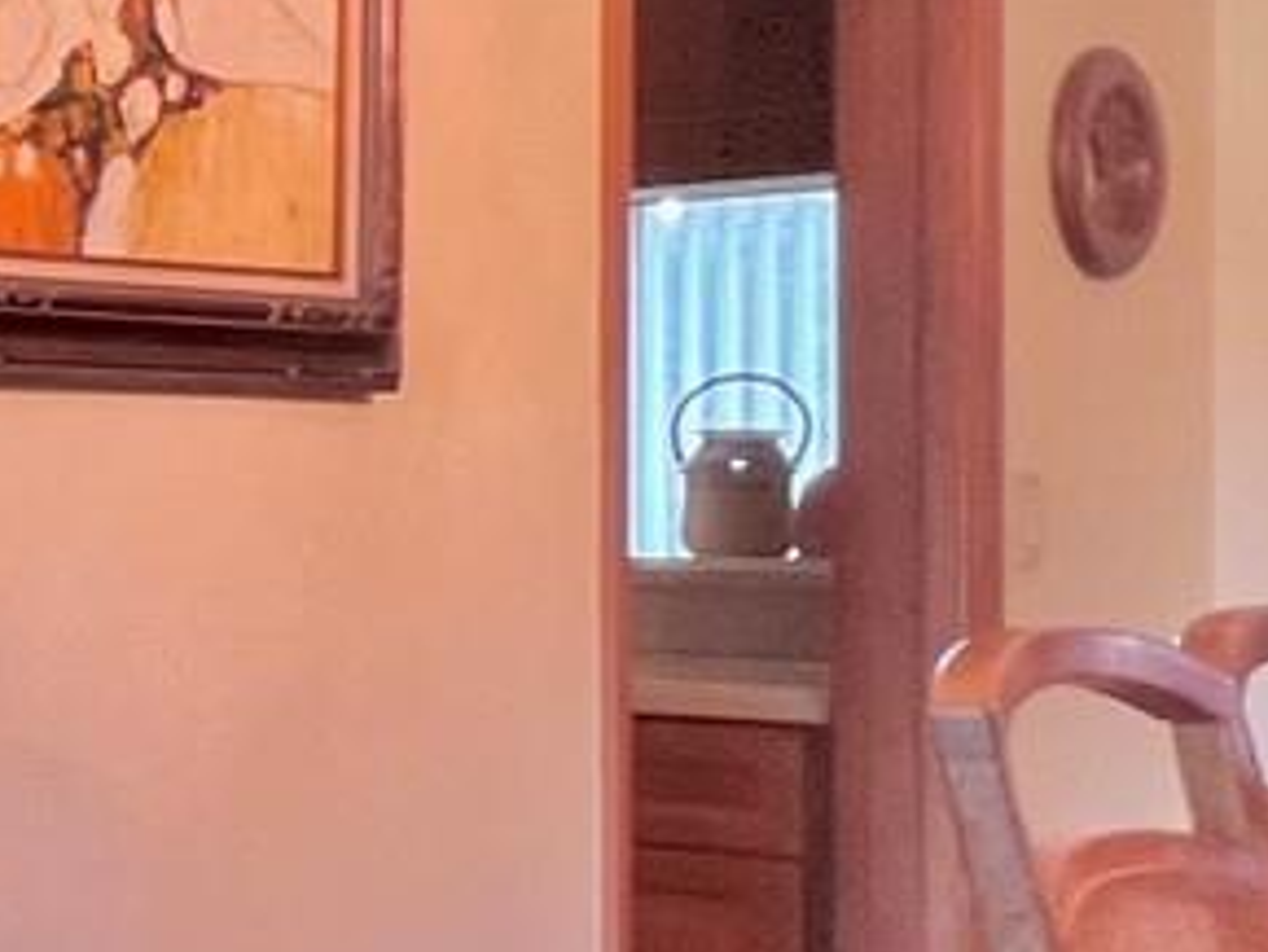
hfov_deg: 16.6
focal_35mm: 72
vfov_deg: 20.5
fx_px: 2638
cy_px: 474
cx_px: -1522
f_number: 1.8
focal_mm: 1.57
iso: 250
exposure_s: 1/60
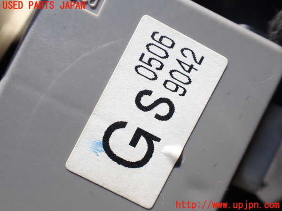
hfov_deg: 60.0
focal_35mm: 30
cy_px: 106
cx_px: 141
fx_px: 244
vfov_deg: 46.8
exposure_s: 1/640
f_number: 3.2
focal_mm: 5.4
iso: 100
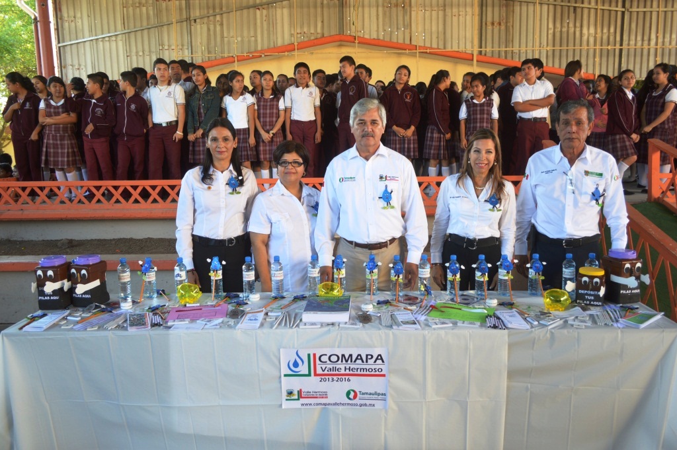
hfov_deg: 67.4
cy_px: 225
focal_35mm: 27
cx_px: 338
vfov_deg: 47.9
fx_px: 507
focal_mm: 18
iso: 110
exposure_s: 1/30
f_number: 3.5
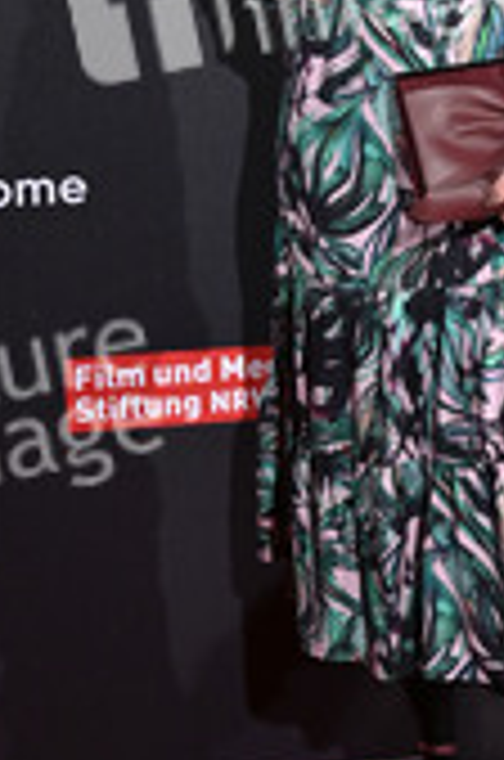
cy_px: 202
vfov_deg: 24.3
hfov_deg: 16.2
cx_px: 423
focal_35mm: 83
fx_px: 1750
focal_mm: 35
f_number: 4
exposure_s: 1/200
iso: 1000
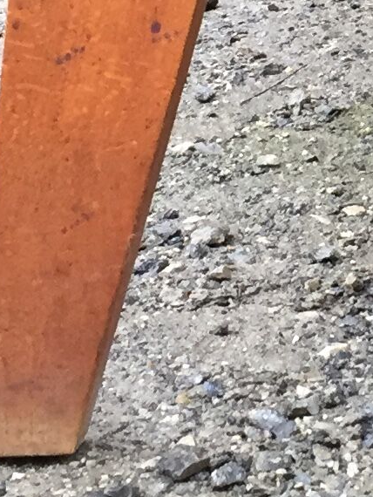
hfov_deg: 8.6
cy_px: -197
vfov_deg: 11.5
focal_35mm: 166
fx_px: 2383
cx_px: 681
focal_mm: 4.15
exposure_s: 1/33
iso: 64
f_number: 2.2
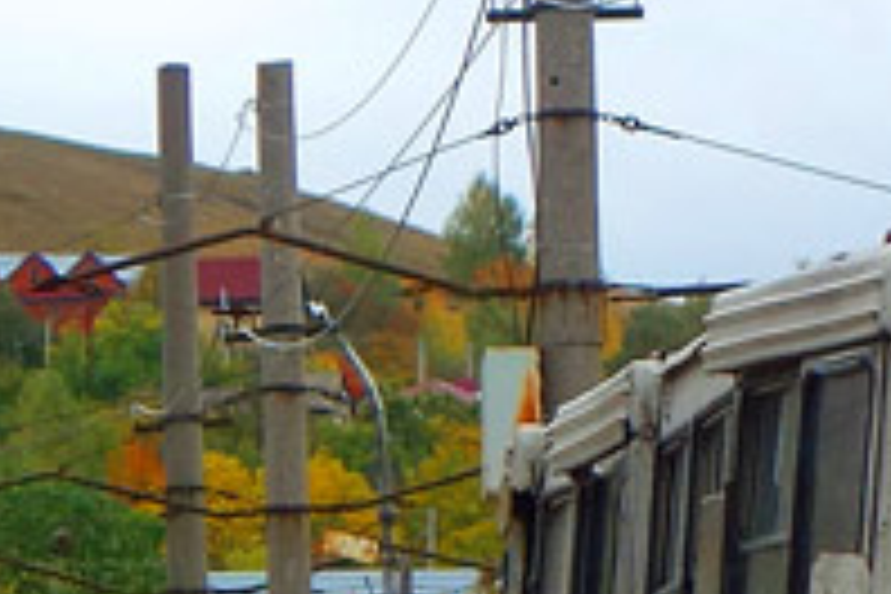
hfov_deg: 3.6
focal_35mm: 564
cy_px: 198
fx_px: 13958
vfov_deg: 2.4
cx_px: 1282
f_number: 4.9
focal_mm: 34.59
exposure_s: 1/500
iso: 160
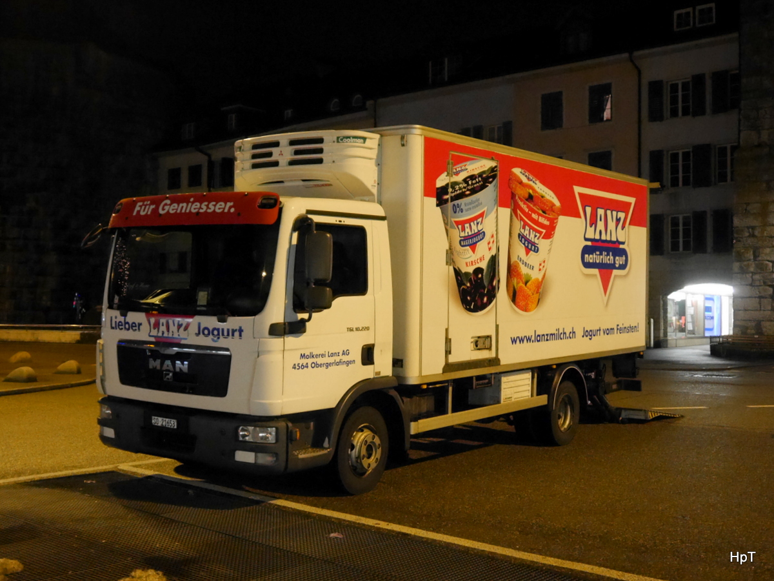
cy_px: 290
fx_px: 894
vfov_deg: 36.0
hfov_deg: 46.8
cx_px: 387
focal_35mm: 40
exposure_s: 1/20
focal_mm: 20
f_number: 4.2
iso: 3200
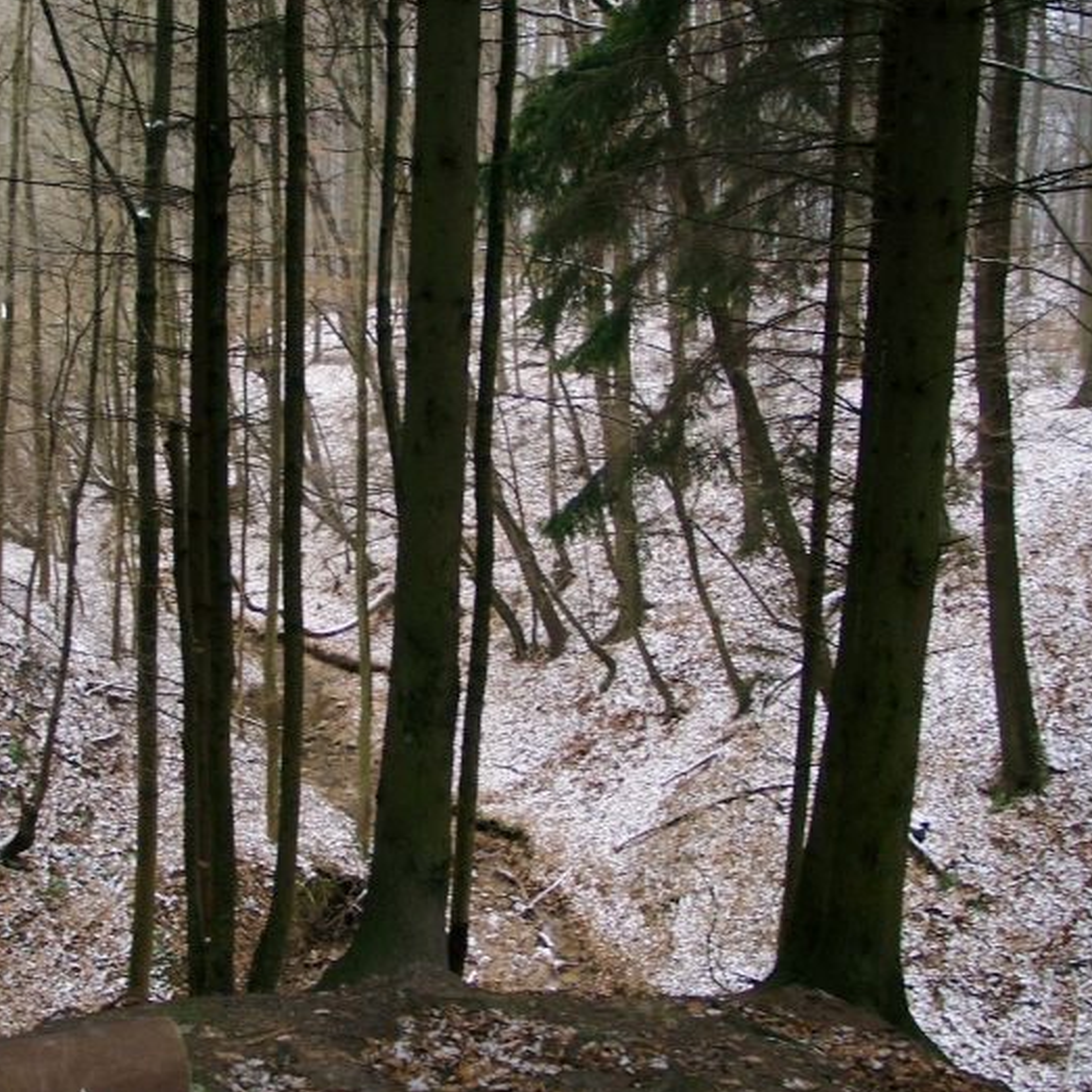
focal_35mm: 46
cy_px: 478
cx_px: 345
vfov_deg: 36.7
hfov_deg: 36.3
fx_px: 1642
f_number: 2
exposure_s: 1/30
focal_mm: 7.13
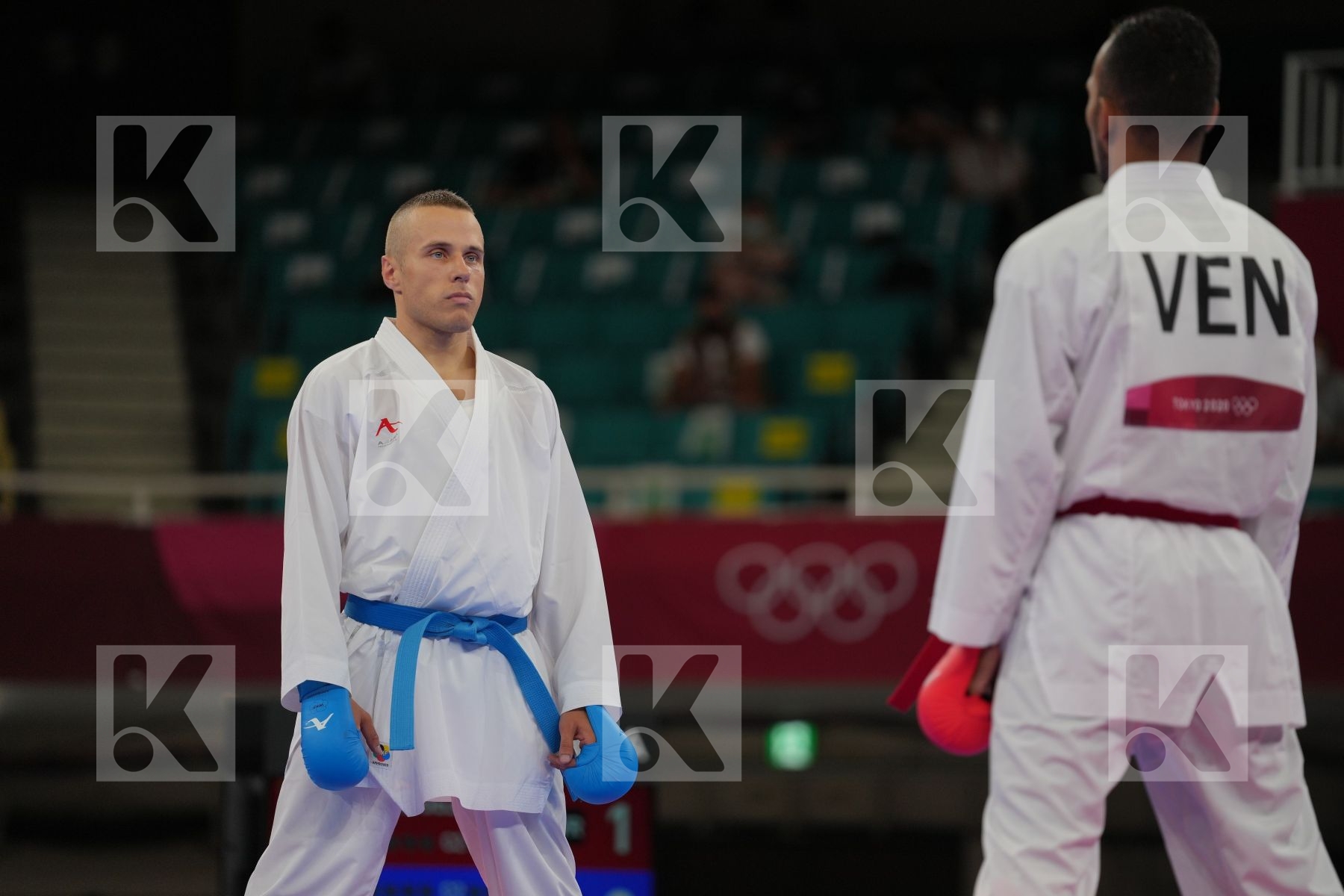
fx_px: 7466
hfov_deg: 10.3
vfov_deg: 6.9
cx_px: 672
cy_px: 448
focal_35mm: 200
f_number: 2.8
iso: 400
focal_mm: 200
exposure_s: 1/1000
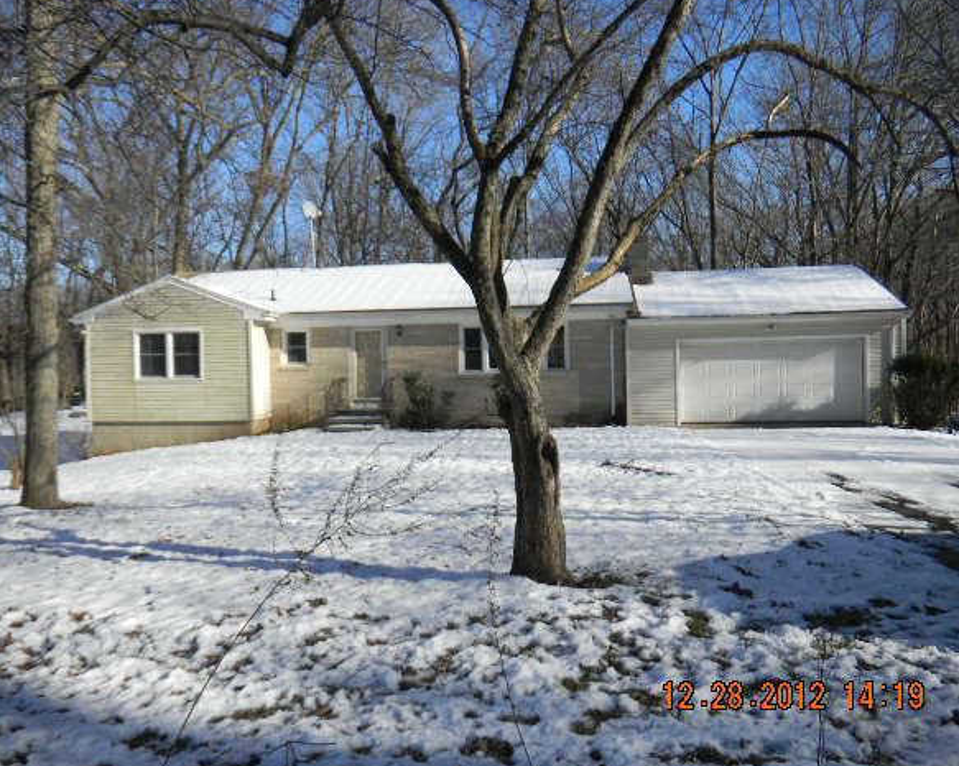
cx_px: 461
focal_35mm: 30
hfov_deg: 58.8
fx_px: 851
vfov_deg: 48.5
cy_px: 383
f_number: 7.8
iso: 80
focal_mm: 5
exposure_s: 1/147
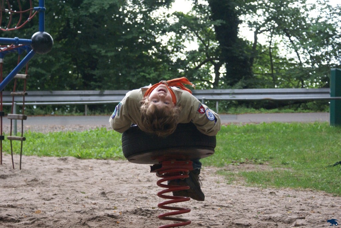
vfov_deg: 13.1
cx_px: 170
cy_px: 114
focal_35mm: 105
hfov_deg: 19.4
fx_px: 996
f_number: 5.6
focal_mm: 70
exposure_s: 1/125
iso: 800
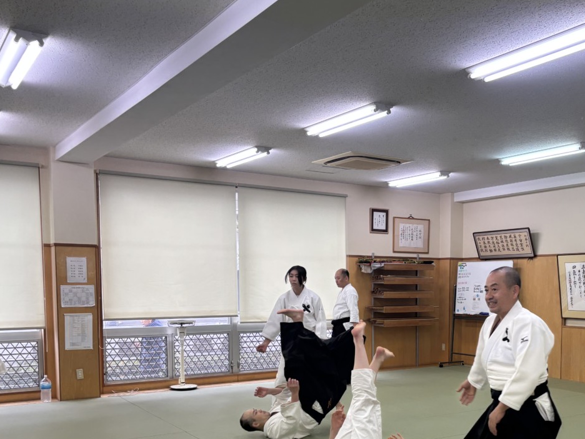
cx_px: 414
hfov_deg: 45.7
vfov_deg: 35.2
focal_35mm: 40
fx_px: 676
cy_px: 325
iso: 80
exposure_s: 1/120
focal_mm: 5.96
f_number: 1.6
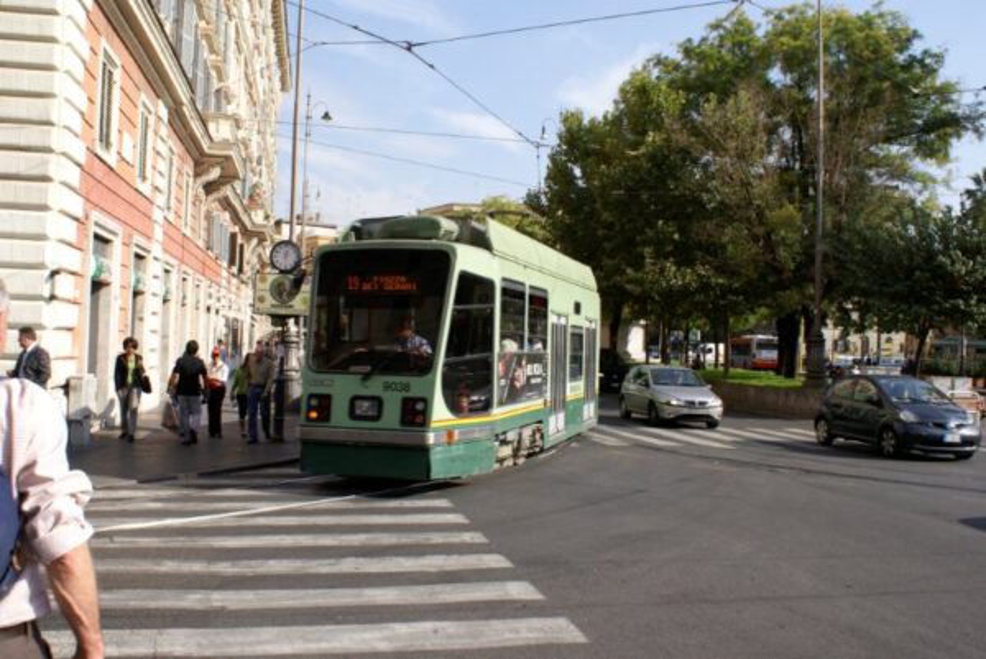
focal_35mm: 33
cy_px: 330
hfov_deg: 57.2
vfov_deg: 40.0
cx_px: 493
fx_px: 904
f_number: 10
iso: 100
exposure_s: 1/100
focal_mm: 22
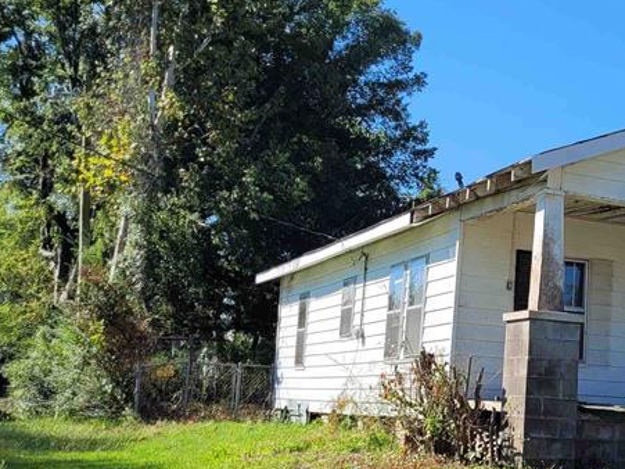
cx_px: 567
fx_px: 1065
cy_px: 305
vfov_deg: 24.7
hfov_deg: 31.2
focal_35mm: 59
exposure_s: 1/1714
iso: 40
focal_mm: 5.4
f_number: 1.8
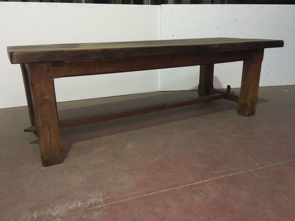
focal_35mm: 29
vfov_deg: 48.2
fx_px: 247
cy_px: 110
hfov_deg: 61.7
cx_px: 148
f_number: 2.2
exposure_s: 1/33
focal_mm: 4.15
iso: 125
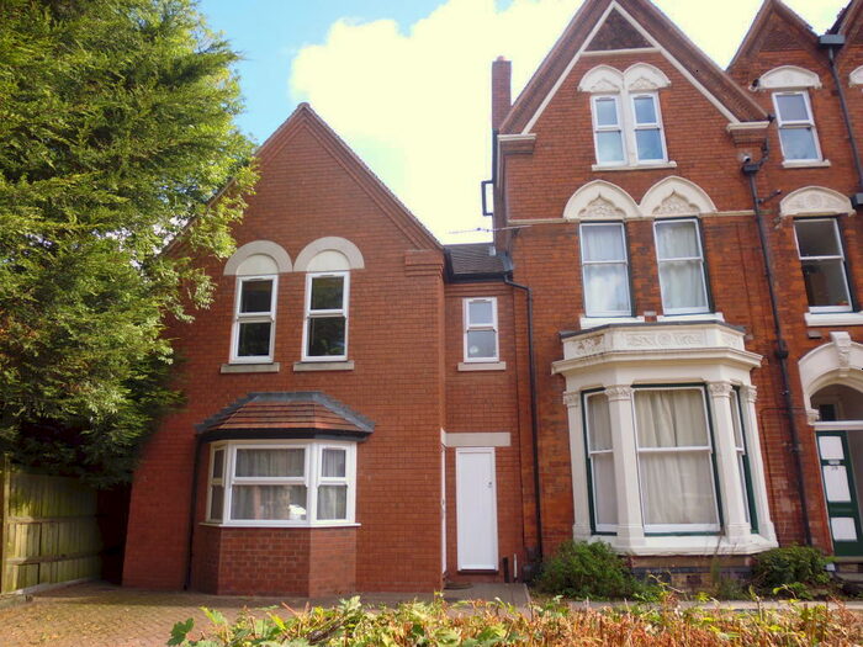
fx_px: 598
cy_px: 324
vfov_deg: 56.8
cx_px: 432
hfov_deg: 71.6
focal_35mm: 24
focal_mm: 4.3
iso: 100
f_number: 2.8
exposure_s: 1/400
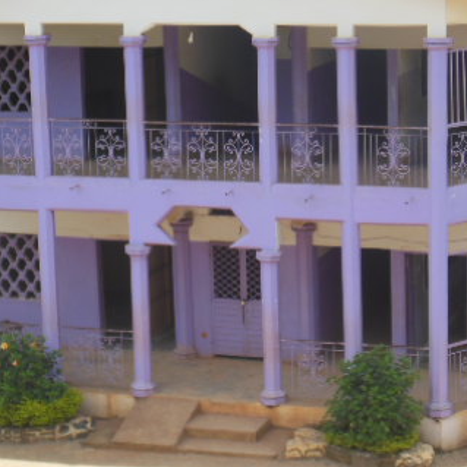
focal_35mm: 117
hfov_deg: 14.9
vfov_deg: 14.9
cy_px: 176
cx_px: 256
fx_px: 1786
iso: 125
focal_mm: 11.7
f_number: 4.3
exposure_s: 1/500
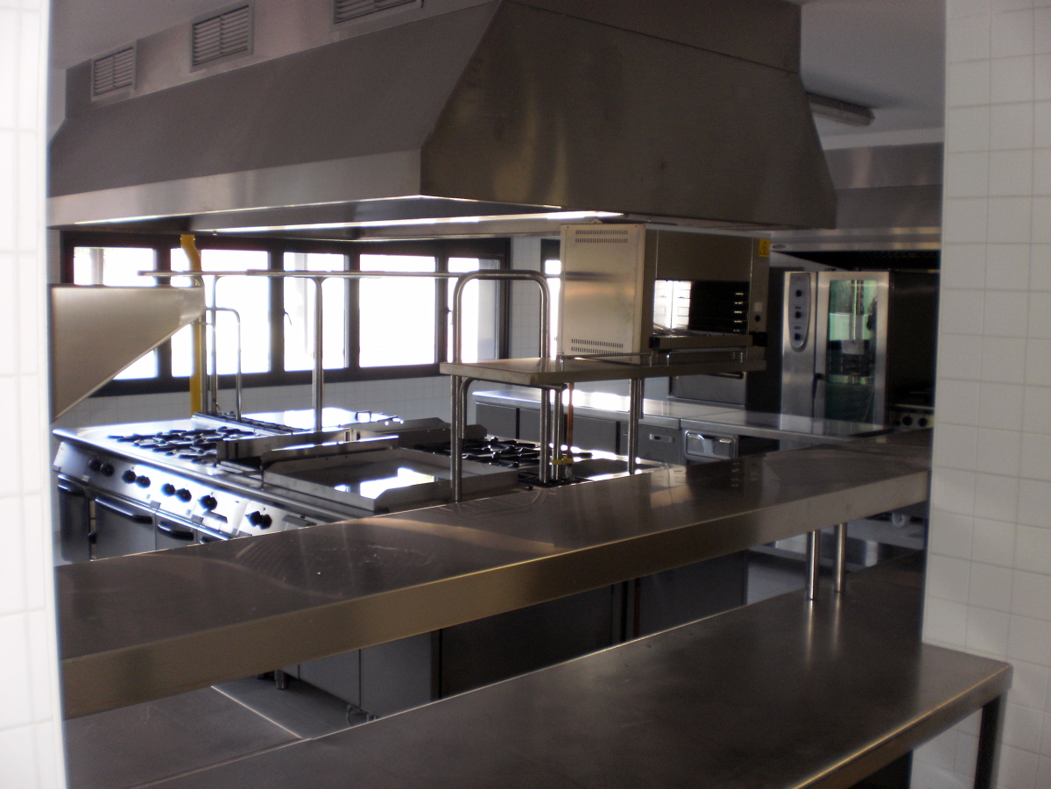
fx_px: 1154
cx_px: 526
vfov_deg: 37.7
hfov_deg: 49.0
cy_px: 394
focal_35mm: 38
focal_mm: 6.3
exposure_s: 1/30
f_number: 3.1
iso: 125
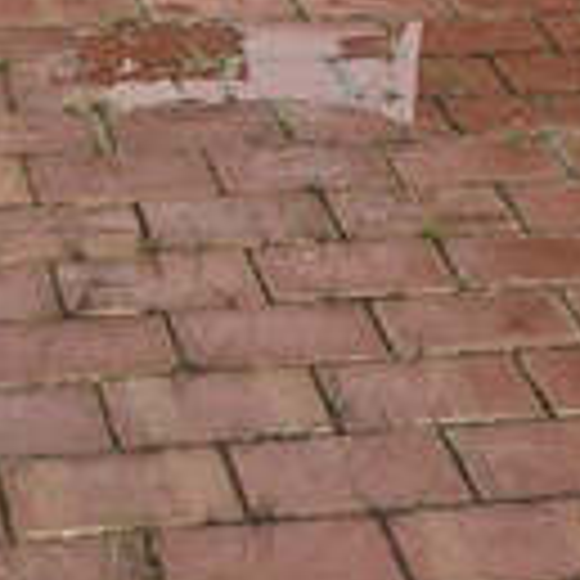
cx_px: 160
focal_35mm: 117
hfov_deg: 14.8
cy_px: -832
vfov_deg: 11.9
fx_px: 2218
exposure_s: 1/666
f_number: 1.8
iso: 25
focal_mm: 5.4
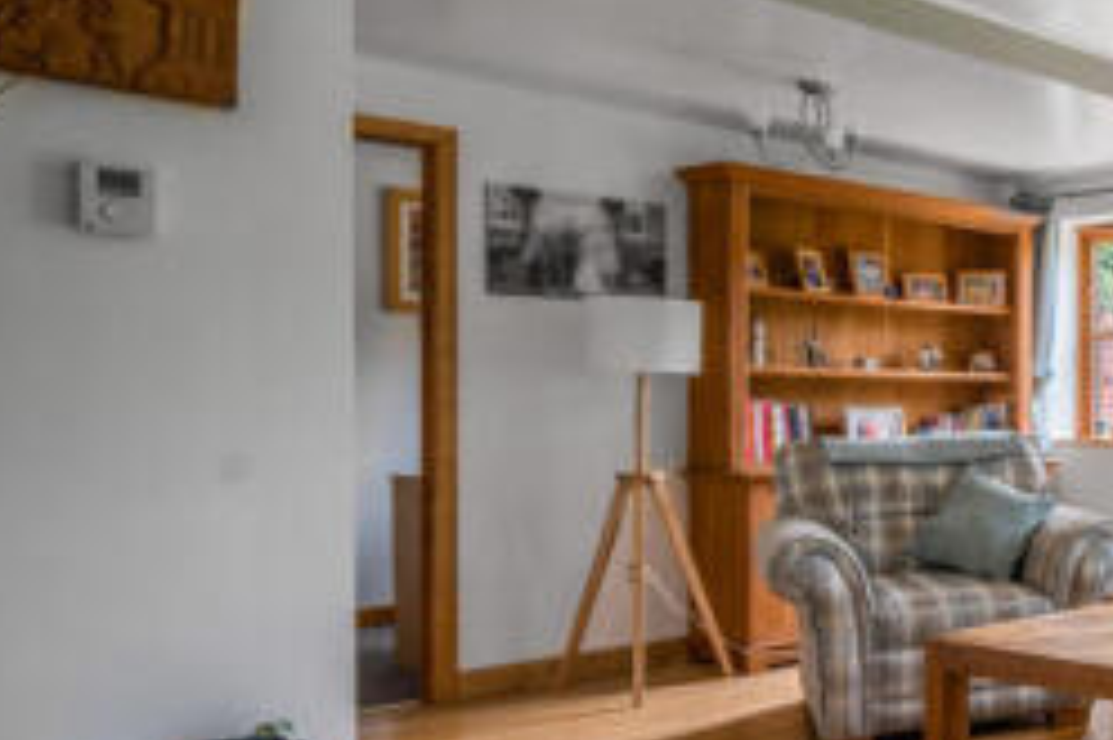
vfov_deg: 35.7
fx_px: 1143
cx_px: 1441
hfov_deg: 35.6
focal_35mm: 37
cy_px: 457
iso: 160
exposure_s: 1/15
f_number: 7.1
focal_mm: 14
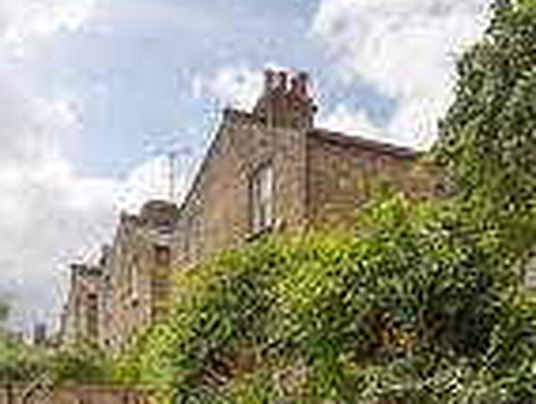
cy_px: 425
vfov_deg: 29.6
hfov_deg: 42.0
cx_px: 287
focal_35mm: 45
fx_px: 698
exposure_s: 1/1000
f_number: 5.6
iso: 250
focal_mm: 14
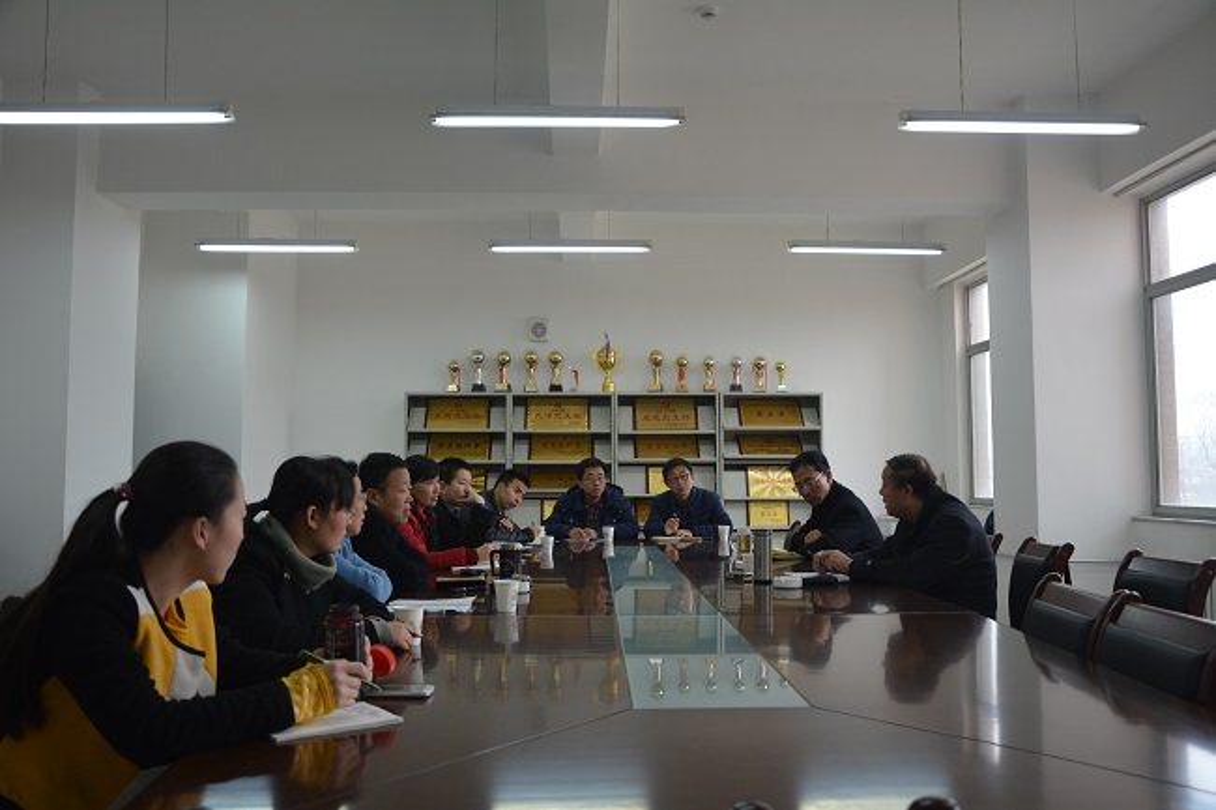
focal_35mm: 32
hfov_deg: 59.5
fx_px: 1064
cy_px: 405
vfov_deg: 41.7
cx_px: 608
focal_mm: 21
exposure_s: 1/60
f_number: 4
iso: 450
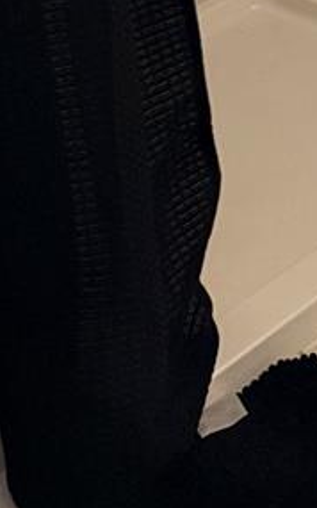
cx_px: 800
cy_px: -431
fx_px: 1480
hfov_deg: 10.3
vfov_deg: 16.1
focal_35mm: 107
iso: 320
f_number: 1.78
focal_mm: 6.76
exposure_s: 1/60
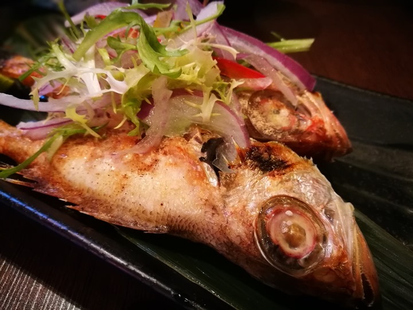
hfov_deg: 65.3
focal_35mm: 27
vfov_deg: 51.4
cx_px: 206
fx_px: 322
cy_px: 155
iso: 1000
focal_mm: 4.5
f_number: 4
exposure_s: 1/17.1
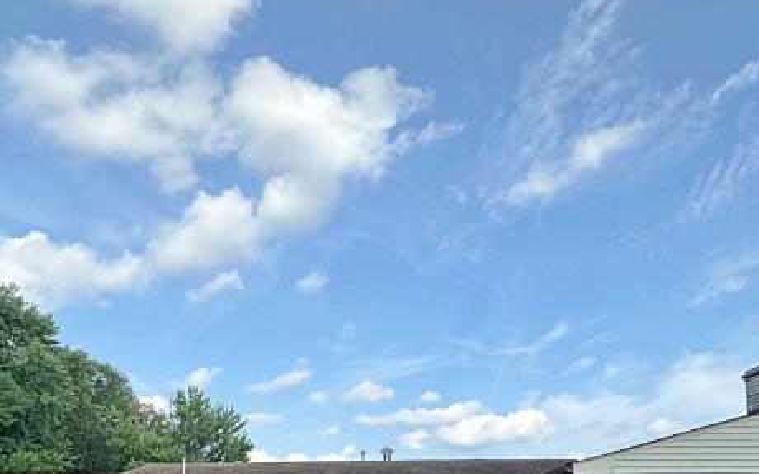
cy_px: 474
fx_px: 641
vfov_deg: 36.5
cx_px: 370
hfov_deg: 61.3
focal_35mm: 31
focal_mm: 2.22
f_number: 2.2
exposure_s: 1/1401
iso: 40
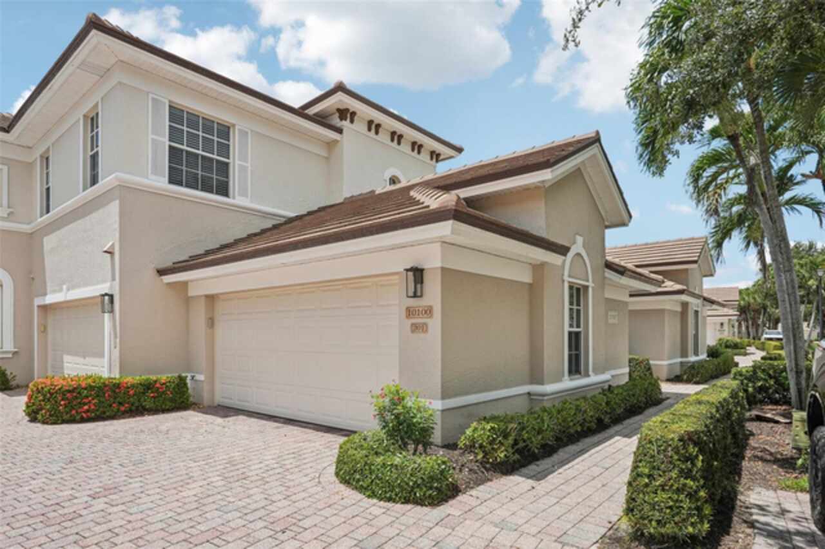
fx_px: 458
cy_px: 274
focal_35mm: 20
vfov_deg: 61.9
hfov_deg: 84.0
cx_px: 412
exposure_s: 1/1250
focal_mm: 20
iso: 400
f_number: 8
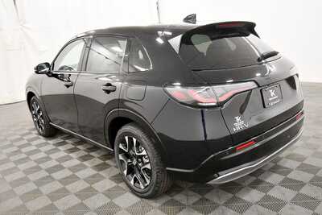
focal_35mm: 30
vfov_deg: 43.6
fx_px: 268
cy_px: 108
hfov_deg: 61.9
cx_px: 161
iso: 2500
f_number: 5.6
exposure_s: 1/125
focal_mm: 20
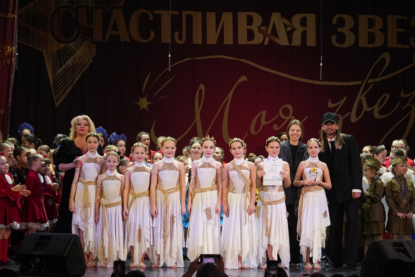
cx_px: 208
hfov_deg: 19.5
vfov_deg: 13.0
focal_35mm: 105
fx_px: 1210
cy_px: 138
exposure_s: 1/400
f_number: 2.8
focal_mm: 70
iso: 1600
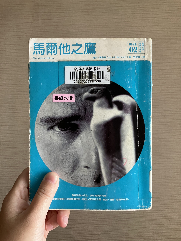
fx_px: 195
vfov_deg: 63.4
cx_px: 90
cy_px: 120
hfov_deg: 49.7
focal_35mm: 28
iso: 160
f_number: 1.8
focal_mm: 3.99
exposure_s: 1/60
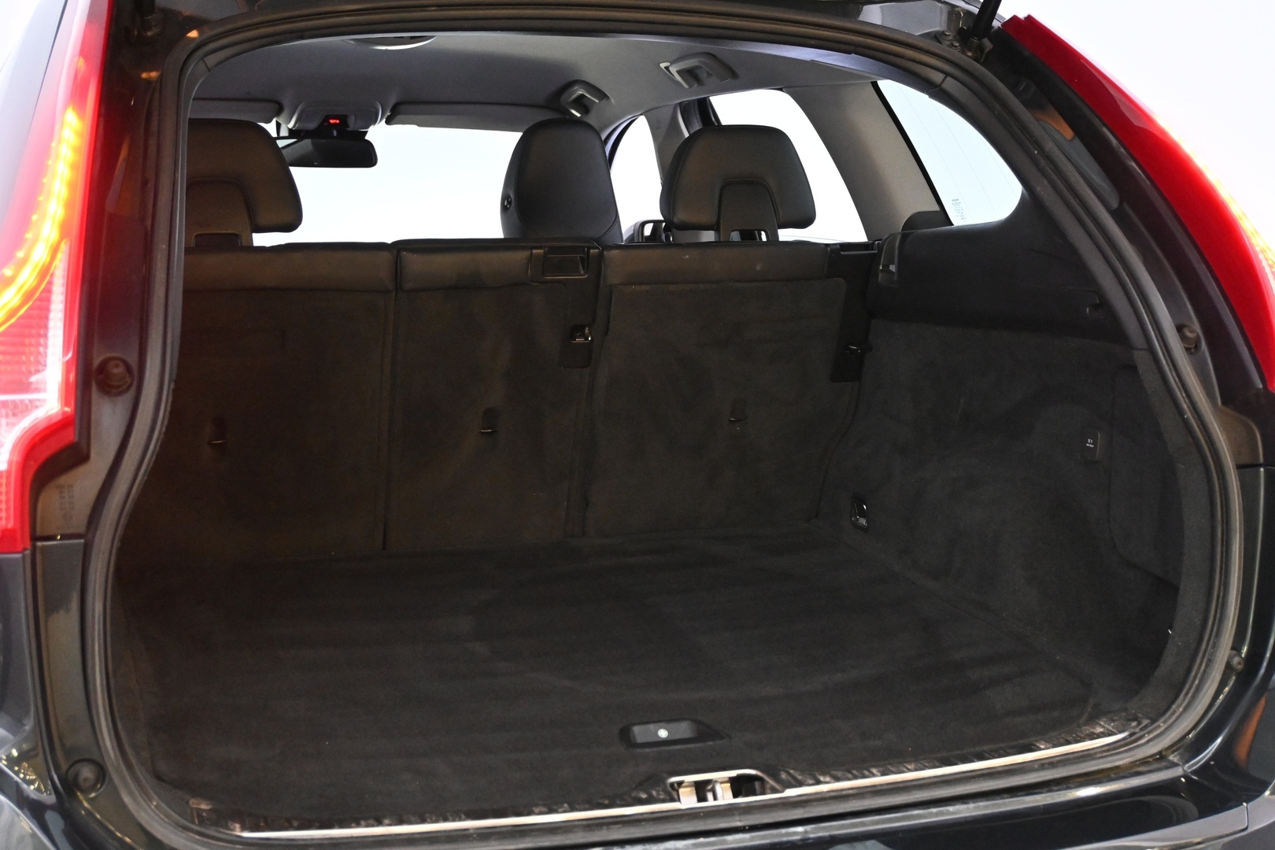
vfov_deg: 28.5
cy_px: 425
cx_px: 638
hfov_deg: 41.7
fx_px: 1673
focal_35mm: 47
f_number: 5
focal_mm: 31.5
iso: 4500
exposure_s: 1/50
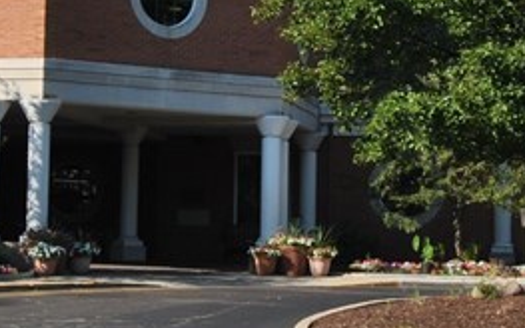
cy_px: 66
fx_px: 1802
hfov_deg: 16.6
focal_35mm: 126
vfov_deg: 10.4
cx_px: 260
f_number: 8
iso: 100
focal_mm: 20
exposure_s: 1/200
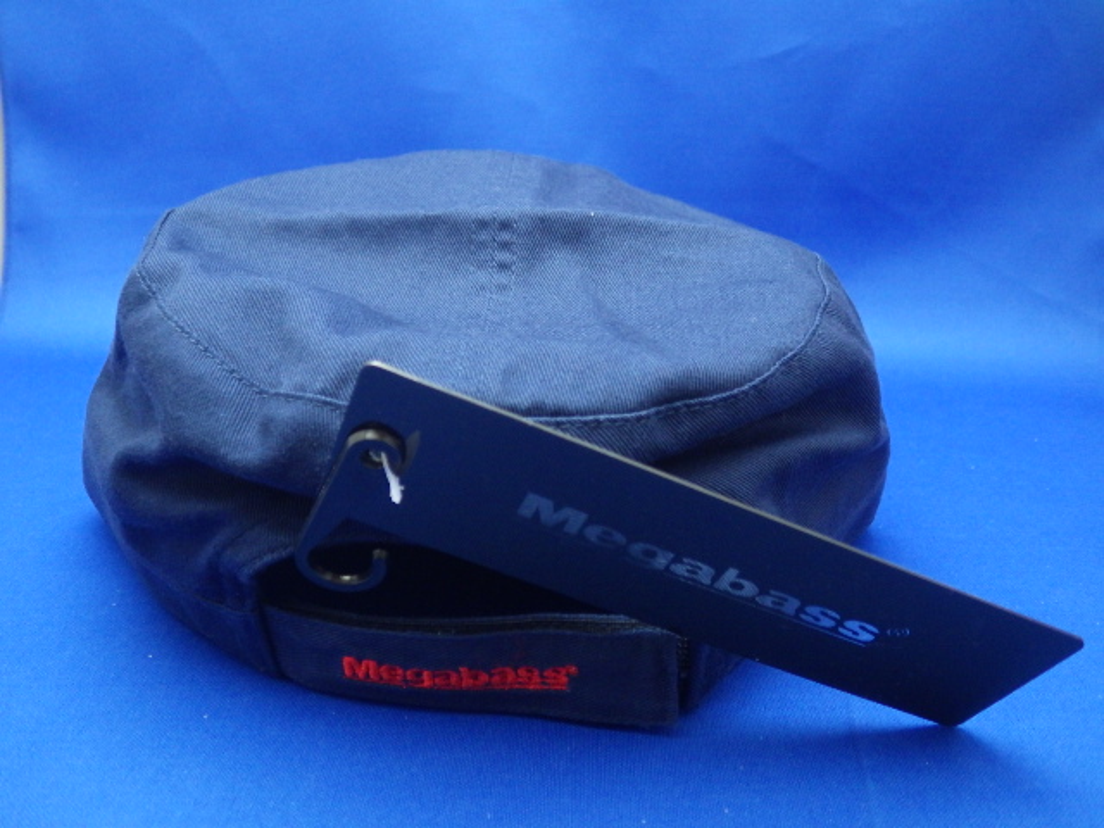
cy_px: 414
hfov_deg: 58.4
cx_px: 552
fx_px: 989
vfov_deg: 45.4
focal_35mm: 31
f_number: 2.3
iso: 500
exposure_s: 1/45
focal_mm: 5.5
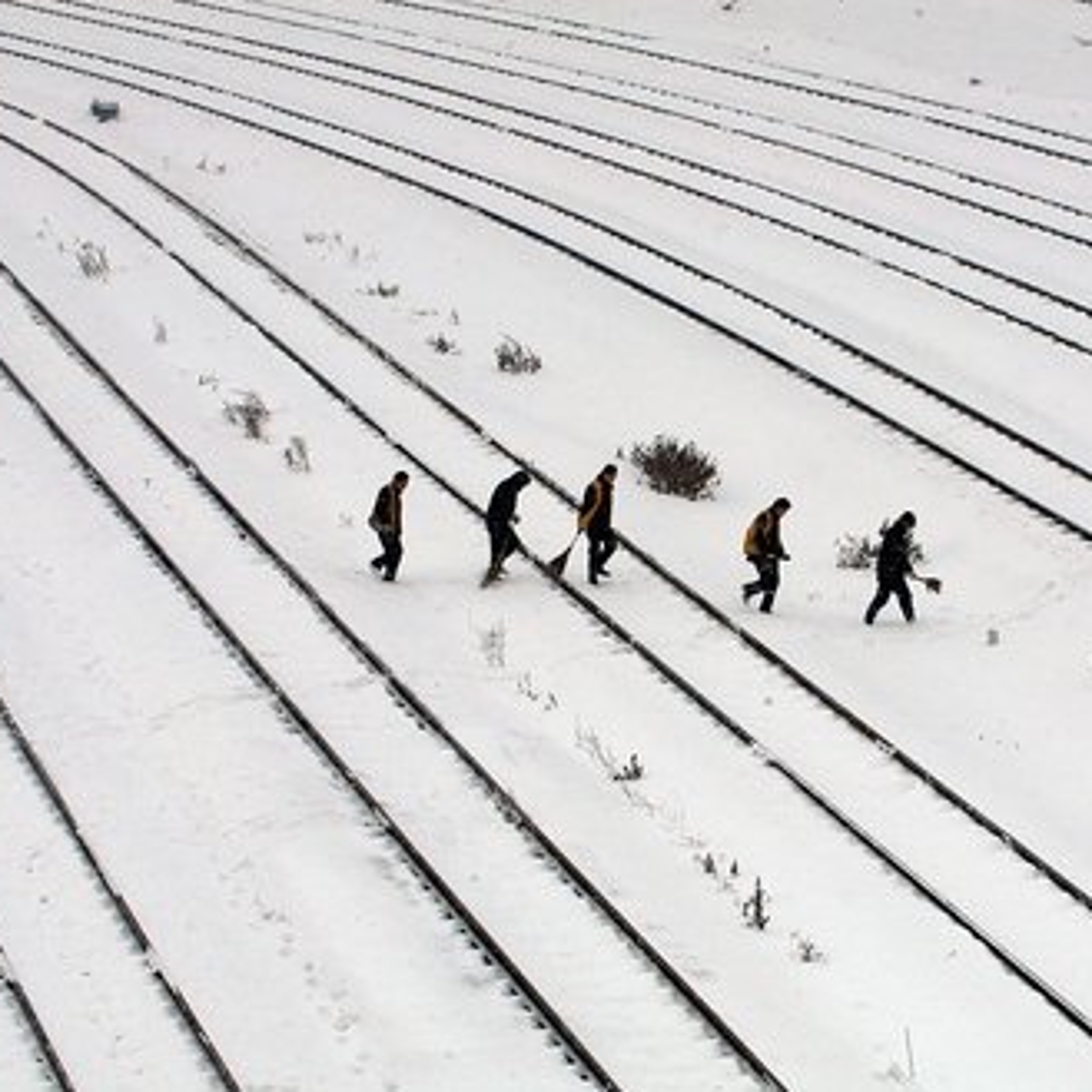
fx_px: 6210
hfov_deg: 10.0
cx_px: 787
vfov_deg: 10.0
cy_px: 548
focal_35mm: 174
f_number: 9
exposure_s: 1/500
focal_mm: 90
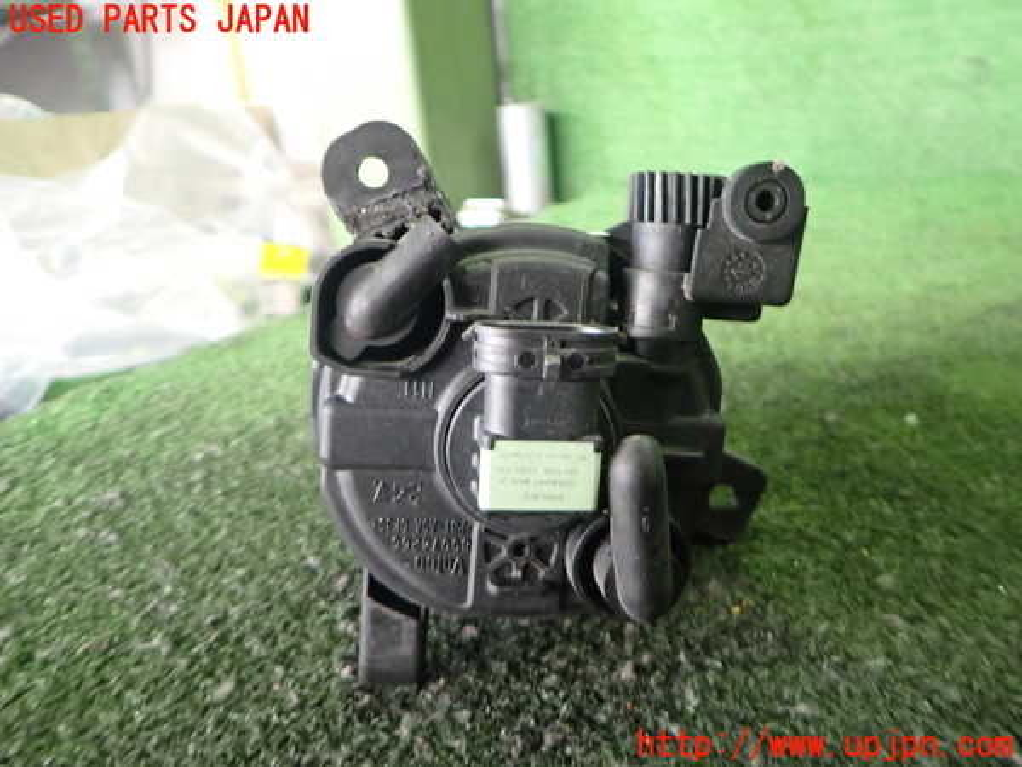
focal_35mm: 25
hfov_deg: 69.4
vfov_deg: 54.9
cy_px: 384
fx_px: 738
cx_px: 511
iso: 500
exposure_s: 1/30
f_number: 2
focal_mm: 4.5
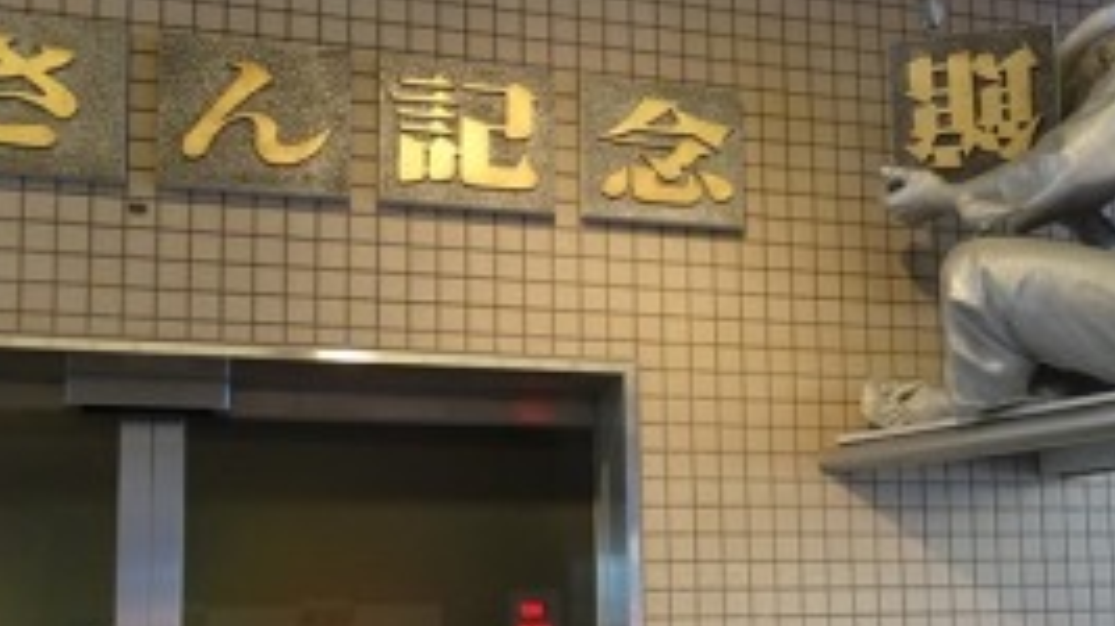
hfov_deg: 41.2
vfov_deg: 24.0
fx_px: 1448
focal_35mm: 49
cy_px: 499
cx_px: 798
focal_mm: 4.1
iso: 200
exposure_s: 1/30
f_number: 3.5
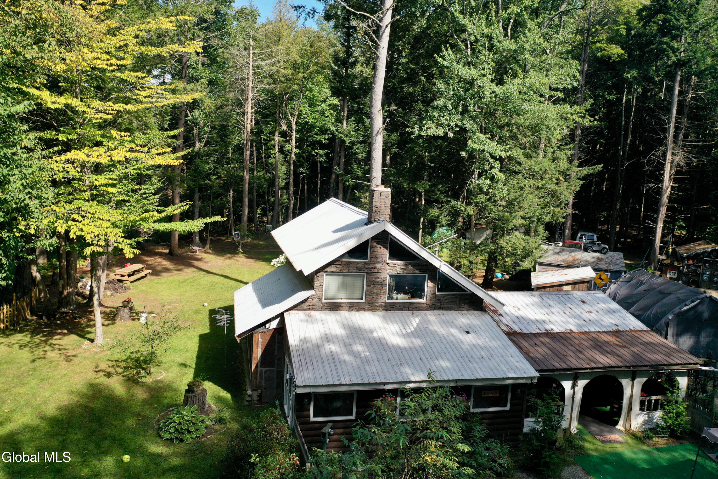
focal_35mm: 28
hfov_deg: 65.5
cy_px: 240
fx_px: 558
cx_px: 359
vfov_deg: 46.4
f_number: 3.2
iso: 100
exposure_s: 1/40
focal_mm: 10.26
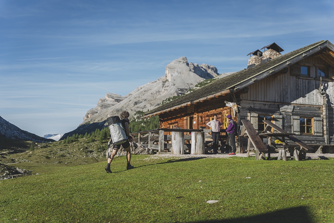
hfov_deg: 45.2
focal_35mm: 43
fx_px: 401
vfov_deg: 31.1
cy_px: 112
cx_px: 167
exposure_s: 1/400
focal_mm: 43.2
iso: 50
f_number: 2.8
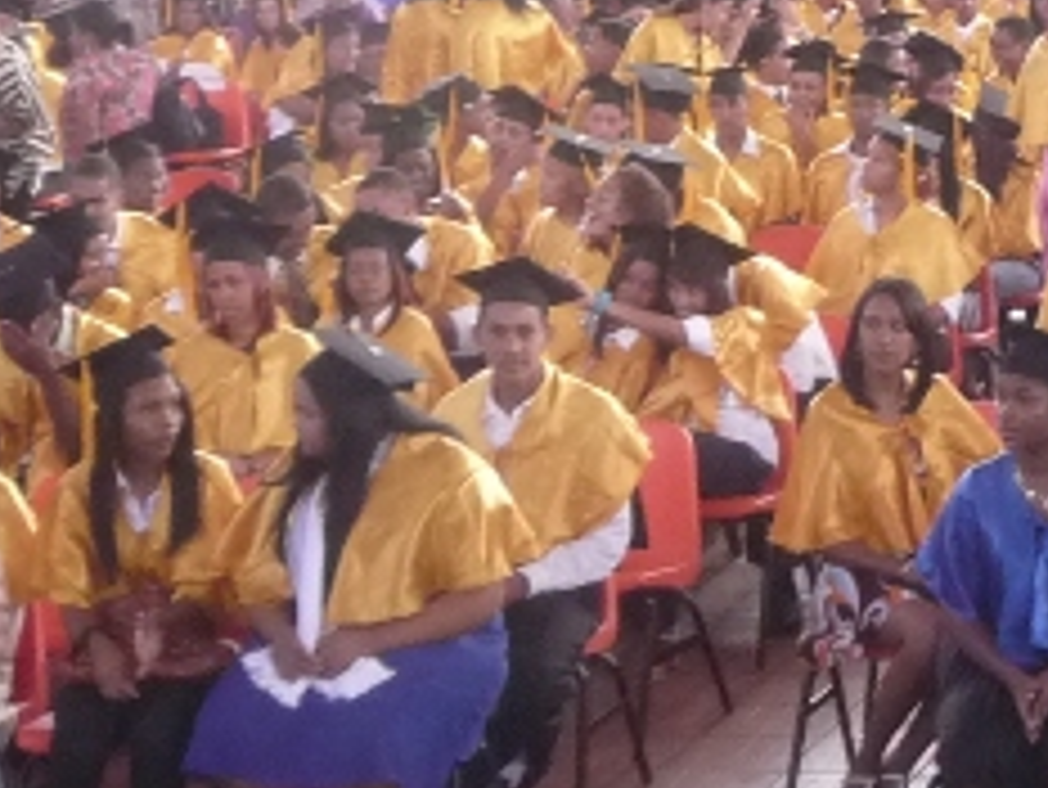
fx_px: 3998
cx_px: 1322
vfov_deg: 11.2
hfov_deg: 14.4
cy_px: 117
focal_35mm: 132
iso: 320
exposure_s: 1/30
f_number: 3.4
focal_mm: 5
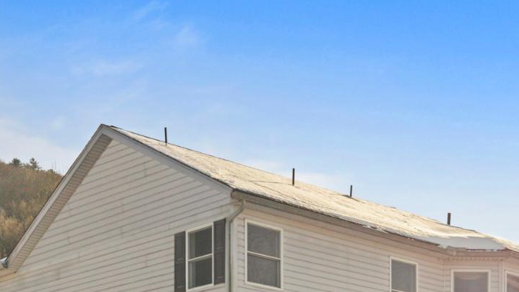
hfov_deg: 27.6
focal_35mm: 75
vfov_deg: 14.6
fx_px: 1032
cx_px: 416
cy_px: 484
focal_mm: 8.67
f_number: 1.8
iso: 210
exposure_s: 1/4000
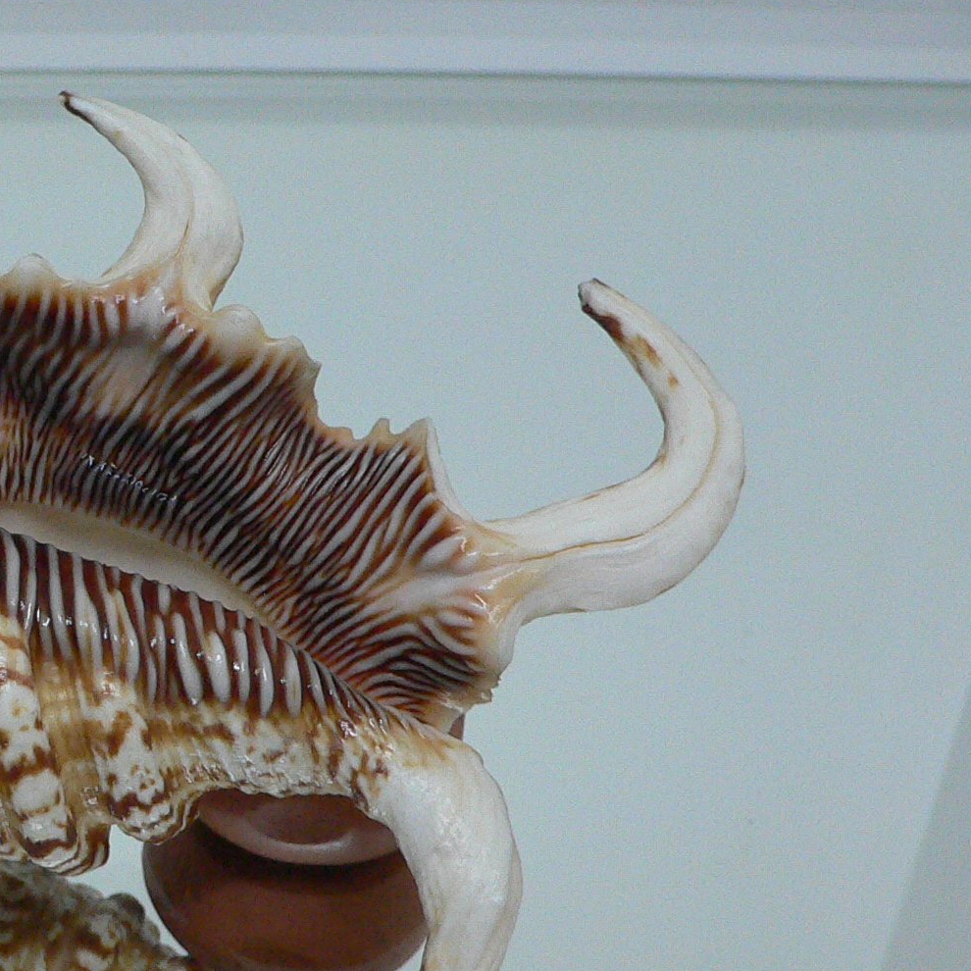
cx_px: -13
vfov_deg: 27.3
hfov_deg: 25.8
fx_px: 1999
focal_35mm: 63
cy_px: 524
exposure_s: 1/60
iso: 200
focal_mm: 4.6
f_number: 2.8
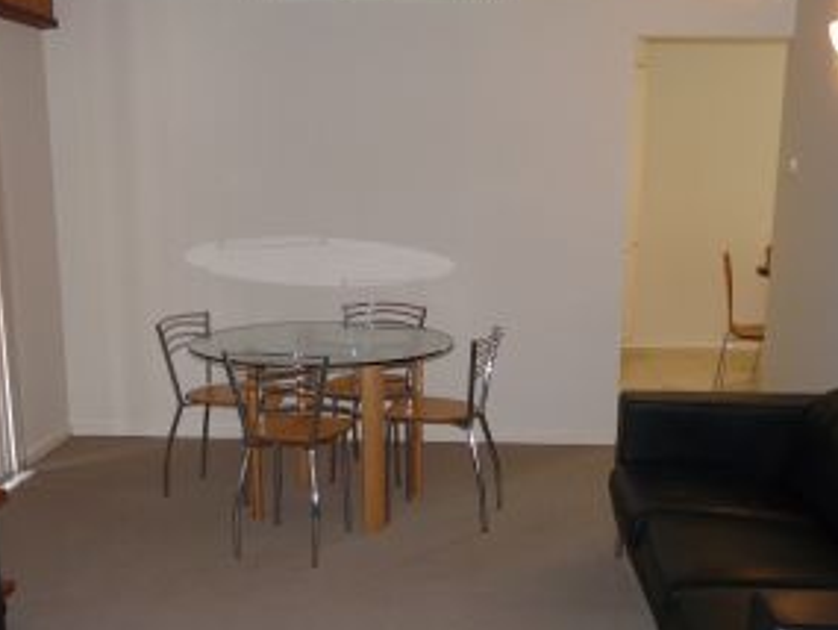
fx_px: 1066
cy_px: 450
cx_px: 426
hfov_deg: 42.9
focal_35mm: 44
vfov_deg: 32.4
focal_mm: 4.6
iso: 100
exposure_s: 1/30
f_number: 2.8
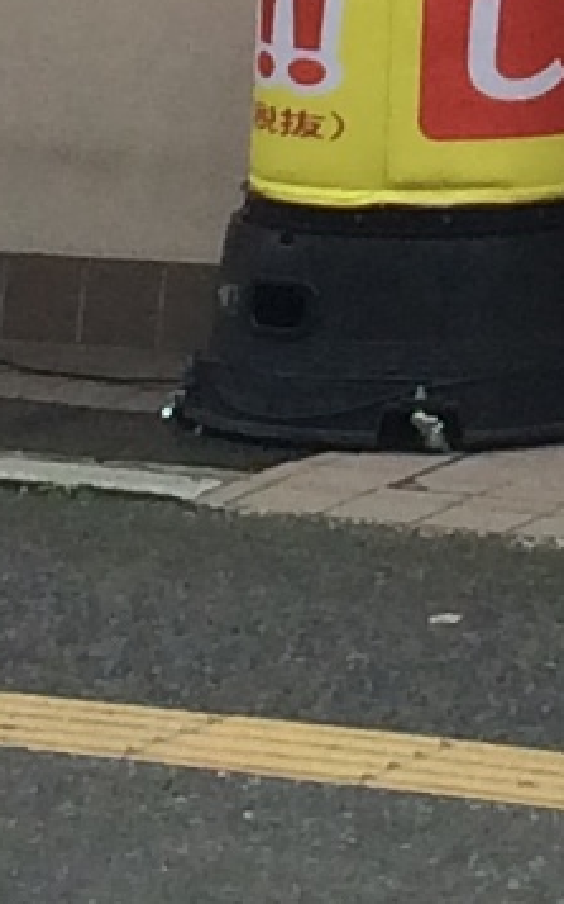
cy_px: -1638
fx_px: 6914
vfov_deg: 6.9
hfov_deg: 4.5
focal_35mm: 281
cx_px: 1586
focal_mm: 4.15
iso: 32
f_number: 2.2
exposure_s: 1/383
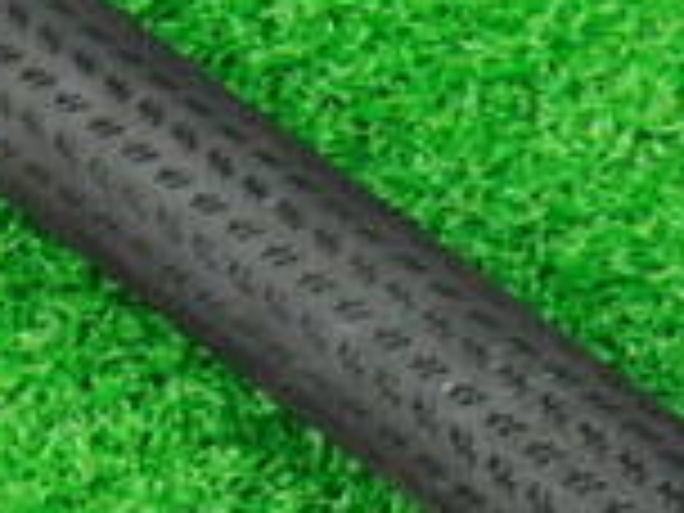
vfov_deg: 9.3
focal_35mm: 156
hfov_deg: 12.2
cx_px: 945
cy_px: 734
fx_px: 3083
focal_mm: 6.42
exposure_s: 1/20
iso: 400
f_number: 3.6
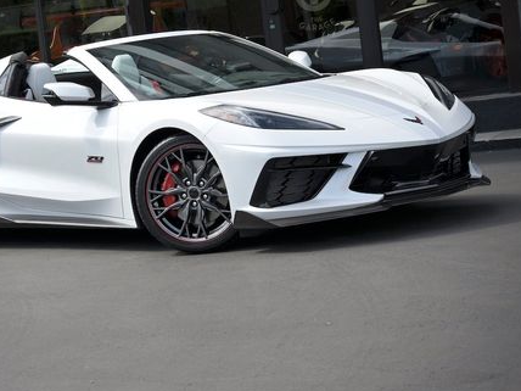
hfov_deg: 18.2
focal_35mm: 108
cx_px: 168
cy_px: 161
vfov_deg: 13.7
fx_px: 1625
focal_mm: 75
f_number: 9
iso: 160
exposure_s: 1/200
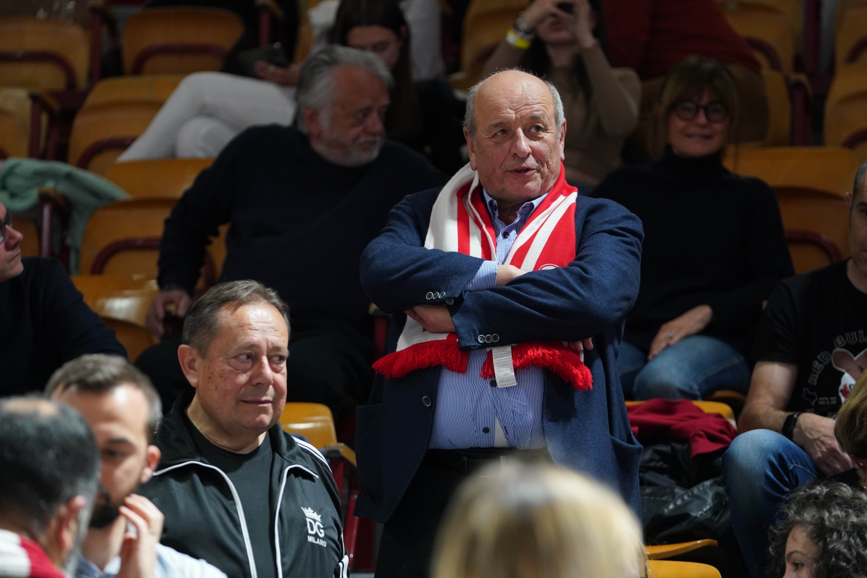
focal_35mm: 154
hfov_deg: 13.3
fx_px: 3709
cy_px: 289
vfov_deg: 8.9
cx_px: 434
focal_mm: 154
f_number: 3.5
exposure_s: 1/800
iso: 3200
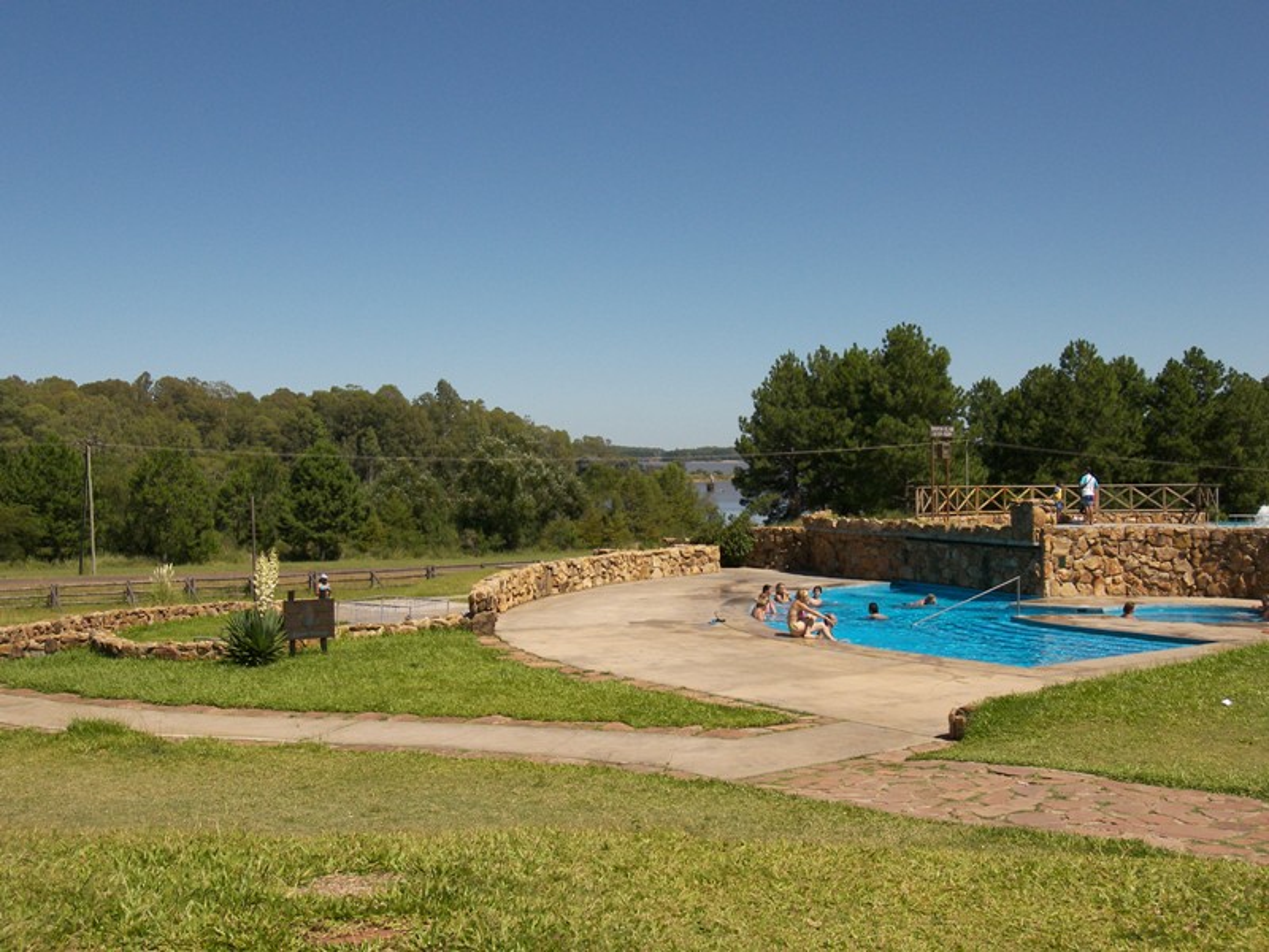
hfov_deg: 42.1
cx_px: 634
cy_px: 476
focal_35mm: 45
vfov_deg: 32.2
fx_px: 1650
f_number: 3.6
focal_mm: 9.4
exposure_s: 1/2500
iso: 100
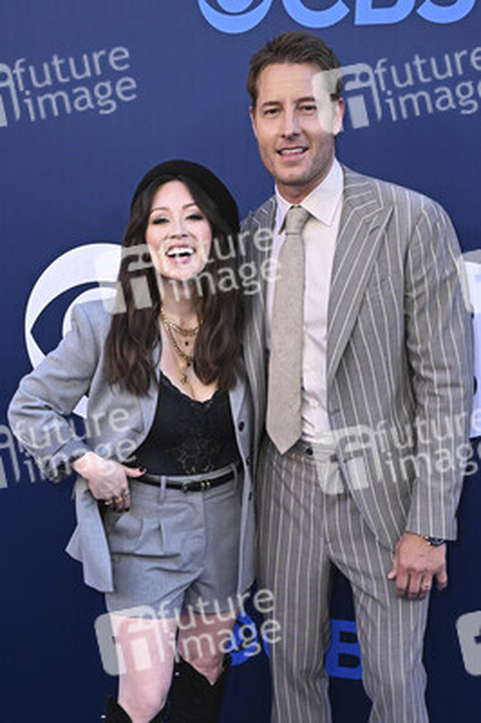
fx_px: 632
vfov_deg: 59.5
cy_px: 362
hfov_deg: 41.6
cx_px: 240
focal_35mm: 32
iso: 500
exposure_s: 1/200
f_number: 5.6
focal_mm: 31.5
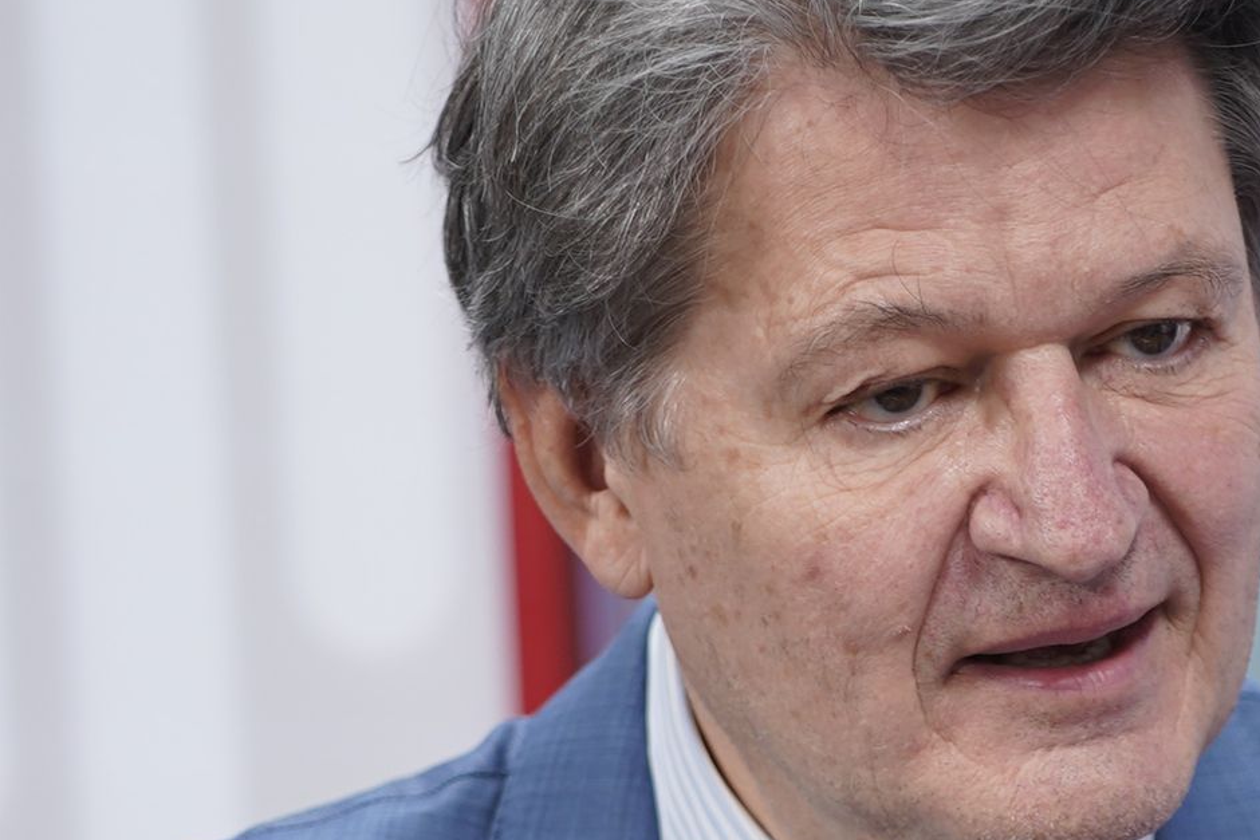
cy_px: 1158
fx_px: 11166
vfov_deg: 4.3
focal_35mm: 319
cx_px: 1200
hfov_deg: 6.4
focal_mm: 75
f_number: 1.8
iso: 100
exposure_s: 1/160
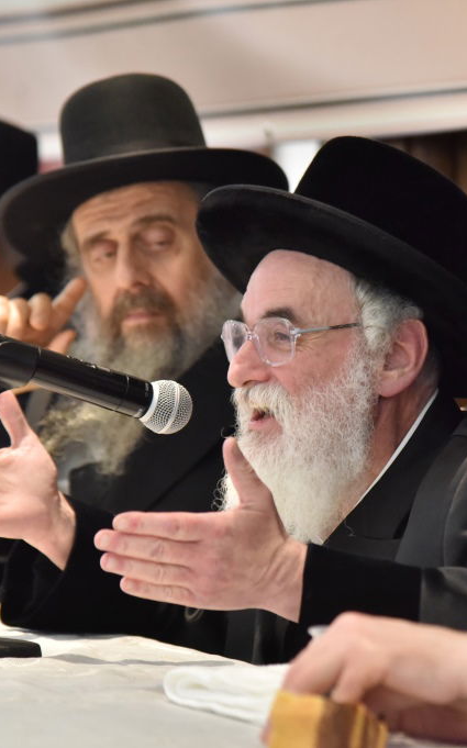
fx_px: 3751
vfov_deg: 11.4
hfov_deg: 7.1
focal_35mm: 184
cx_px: 294
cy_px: 374
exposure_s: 1/160
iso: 3200
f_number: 4
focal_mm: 120
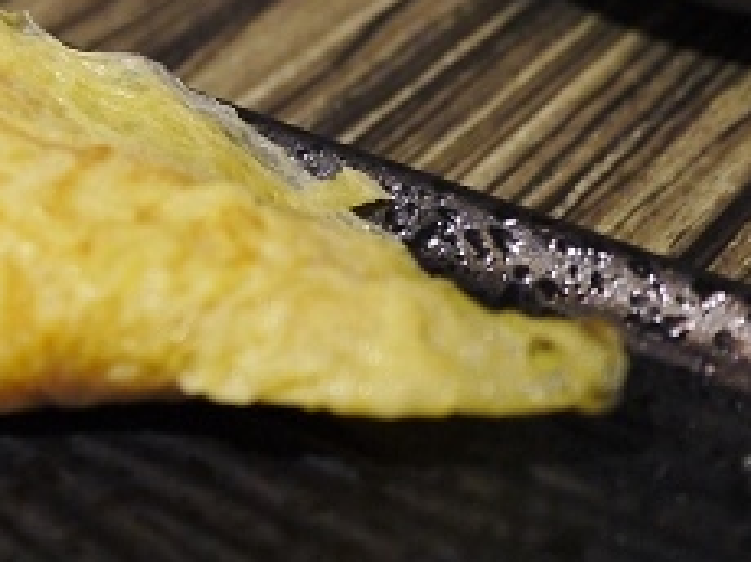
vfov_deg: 18.4
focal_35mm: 78
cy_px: 7
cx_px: -78
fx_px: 1690
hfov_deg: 23.5
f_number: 2.5
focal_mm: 14
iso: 400
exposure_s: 1/60
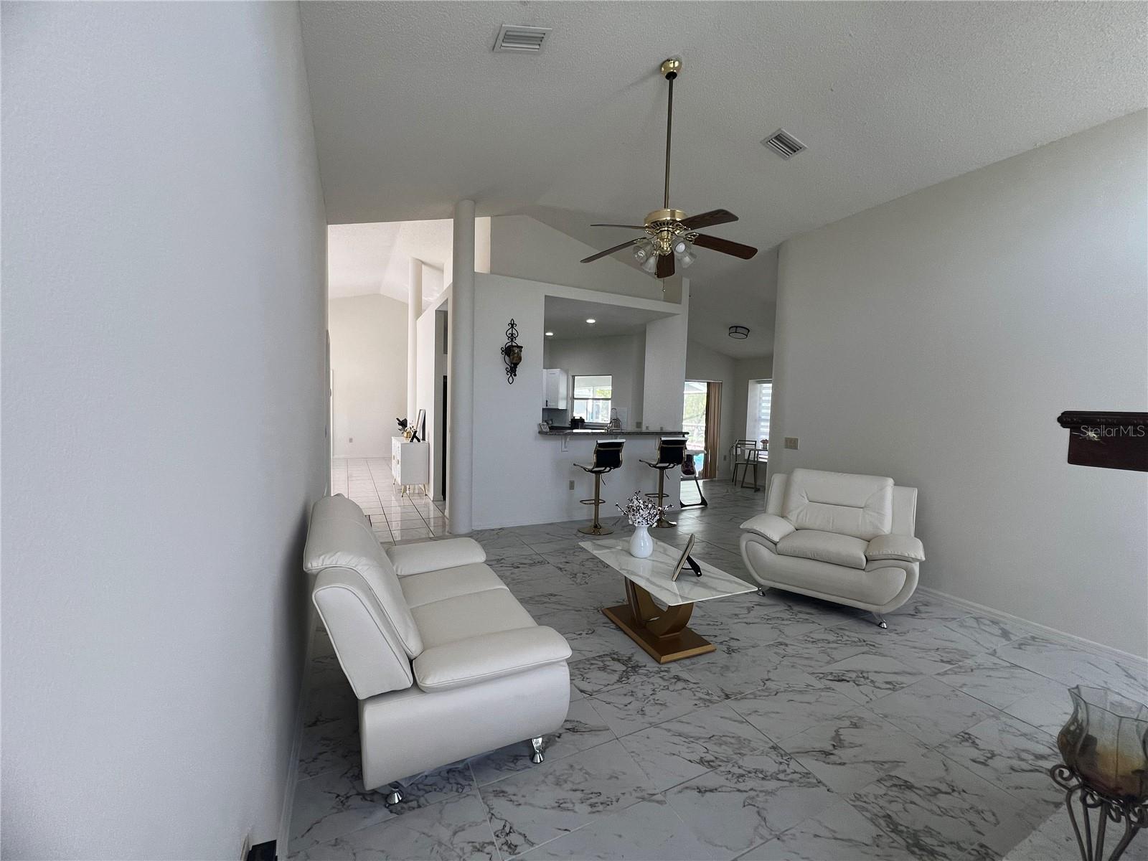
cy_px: 430
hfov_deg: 106.2
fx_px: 431
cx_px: 574
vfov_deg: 89.9
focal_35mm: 13
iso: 64
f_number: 1.8
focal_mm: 1.57
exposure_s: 1/99
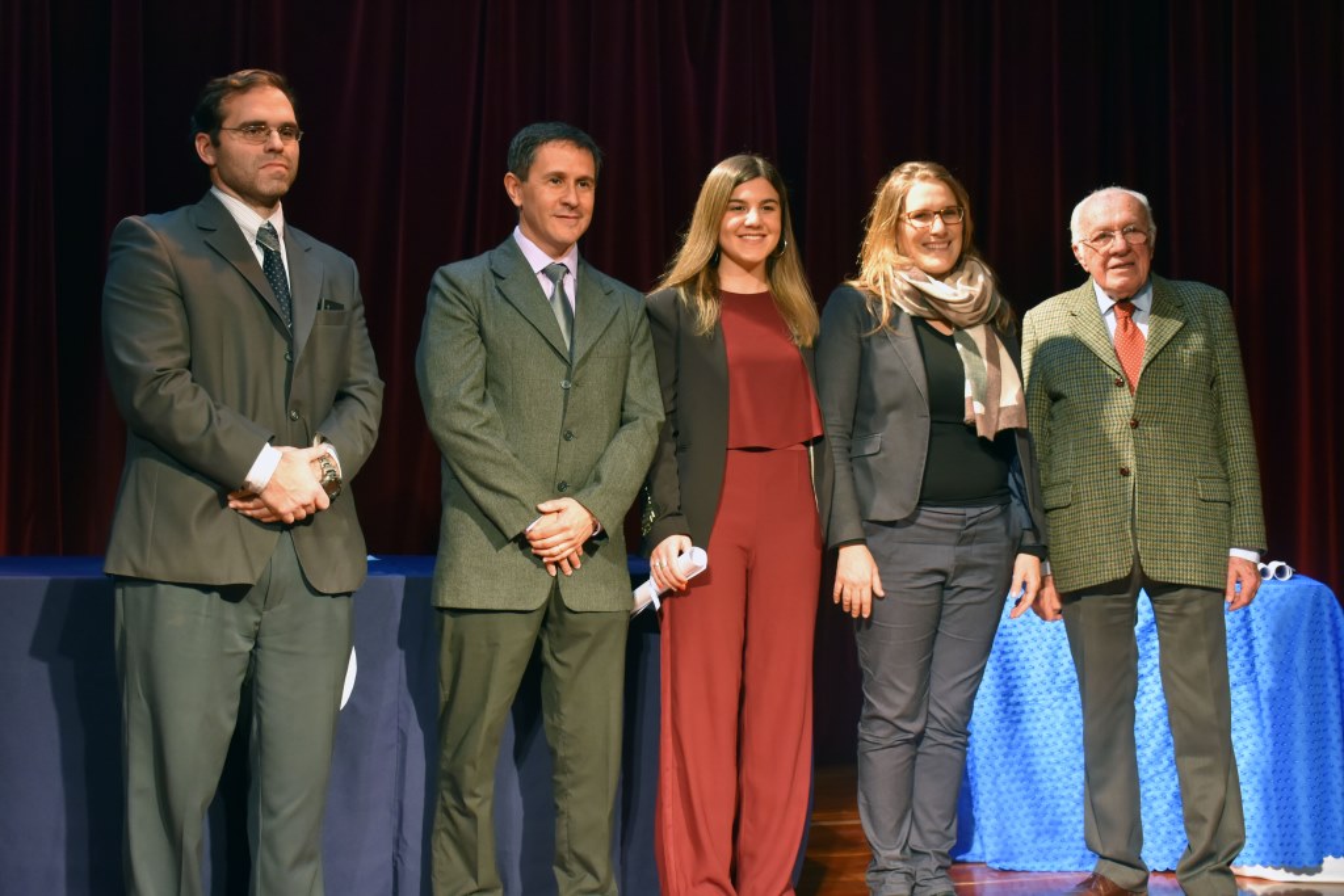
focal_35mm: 45
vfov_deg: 29.9
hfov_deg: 43.6
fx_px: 1680
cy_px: 448
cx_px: 672
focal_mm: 30
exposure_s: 1/50
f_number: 4
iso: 800
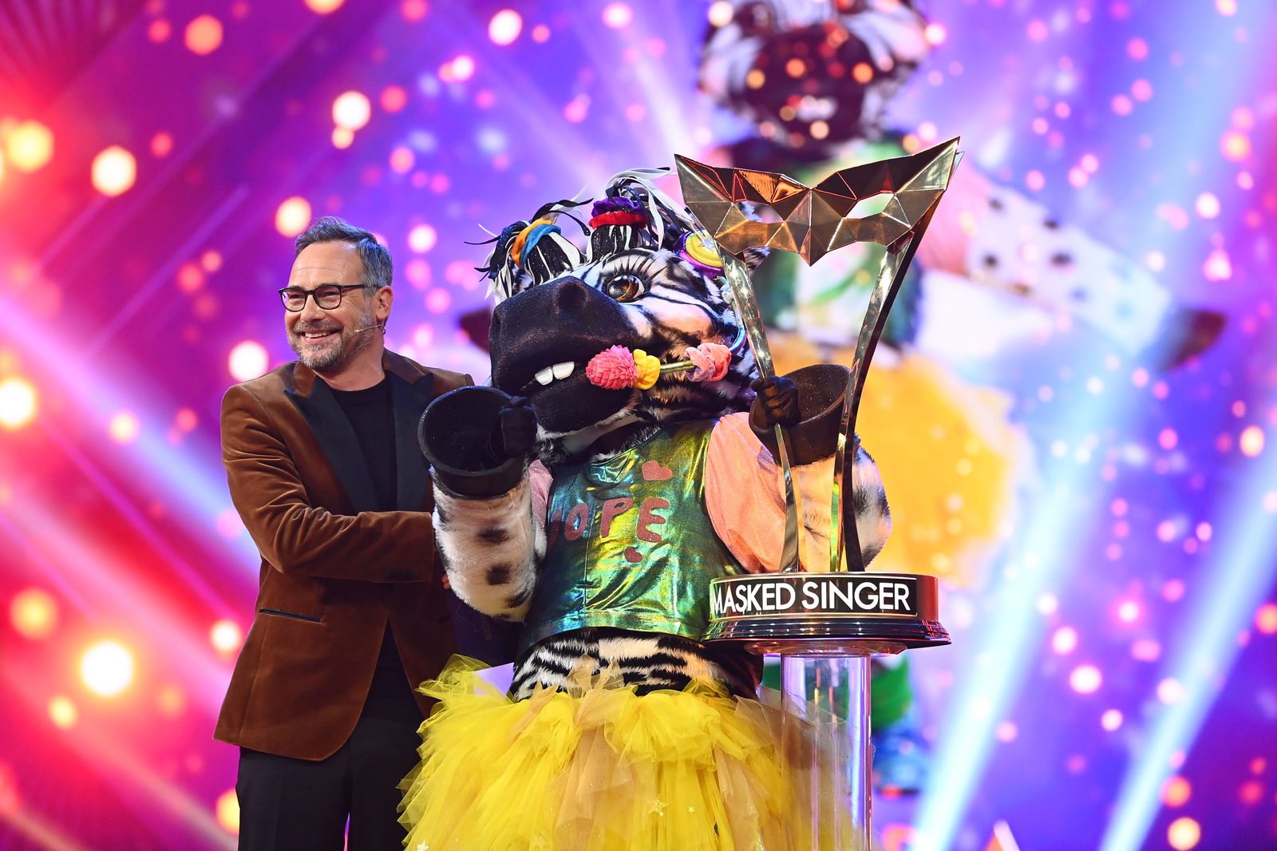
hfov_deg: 17.1
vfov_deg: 11.4
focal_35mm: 120
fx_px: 4256
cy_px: 426
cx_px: 638
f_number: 2.8
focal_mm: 120
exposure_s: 1/500
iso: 3200
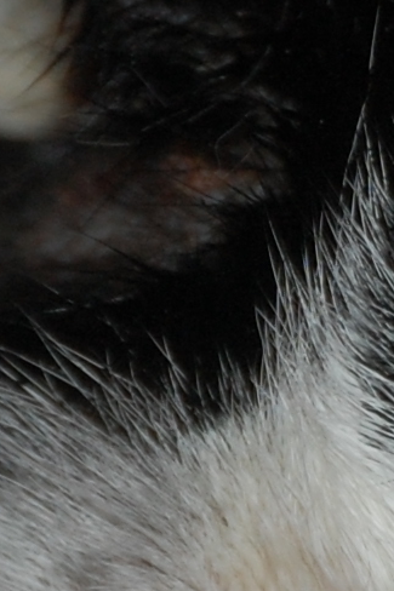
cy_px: 700
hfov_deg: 1.2
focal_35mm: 1109
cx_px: 1330
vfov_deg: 1.9
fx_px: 18218
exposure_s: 1/60
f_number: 5
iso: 400
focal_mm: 120
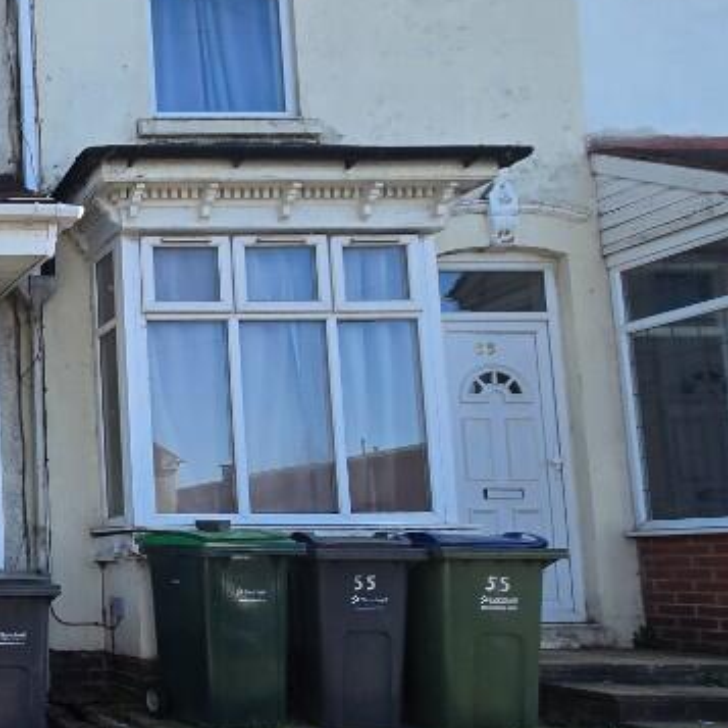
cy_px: 491
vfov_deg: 48.8
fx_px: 785
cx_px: -277
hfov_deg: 32.6
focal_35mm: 33
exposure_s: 1/763
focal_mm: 2.2
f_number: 2.2
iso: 50
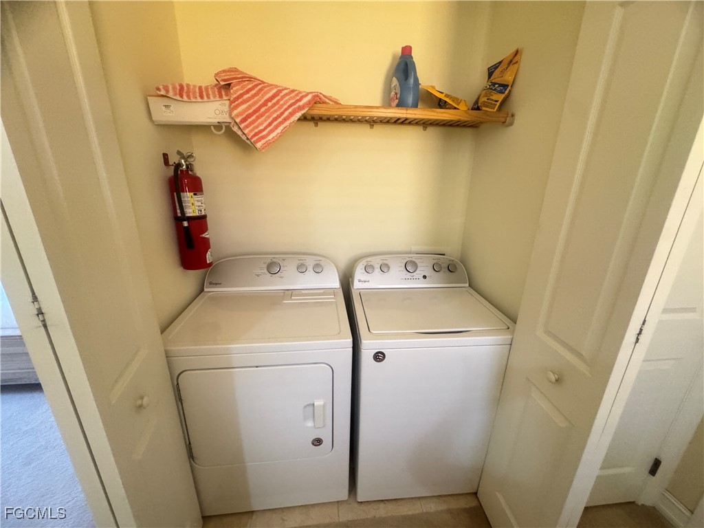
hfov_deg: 102.1
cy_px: 264
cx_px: 352
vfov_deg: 85.7
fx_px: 285
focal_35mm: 14
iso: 640
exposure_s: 1/60
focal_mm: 2.22
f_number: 2.2
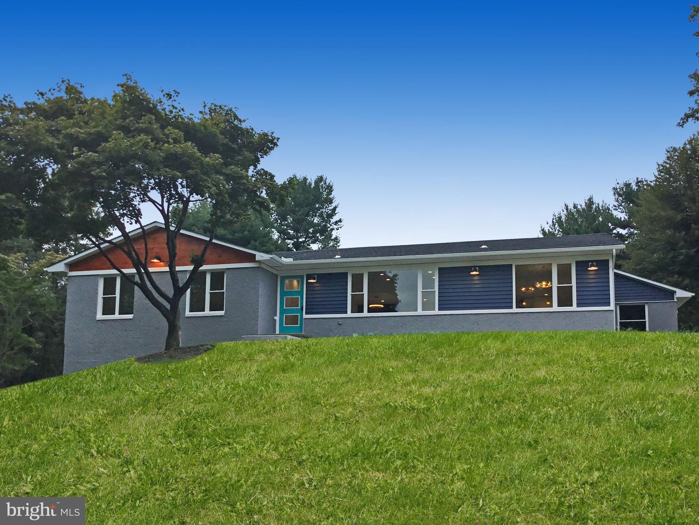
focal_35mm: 31
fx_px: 626
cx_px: 350
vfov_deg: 45.4
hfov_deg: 58.4
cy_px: 262
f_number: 2.4
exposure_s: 1/466
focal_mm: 3.3
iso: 25
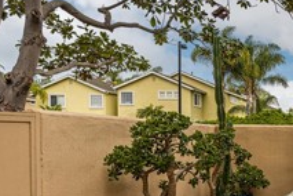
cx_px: 337
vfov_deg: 31.4
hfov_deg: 37.3
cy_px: 141
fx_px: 342
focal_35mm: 42
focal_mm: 14
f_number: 8
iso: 100
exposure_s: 1/250
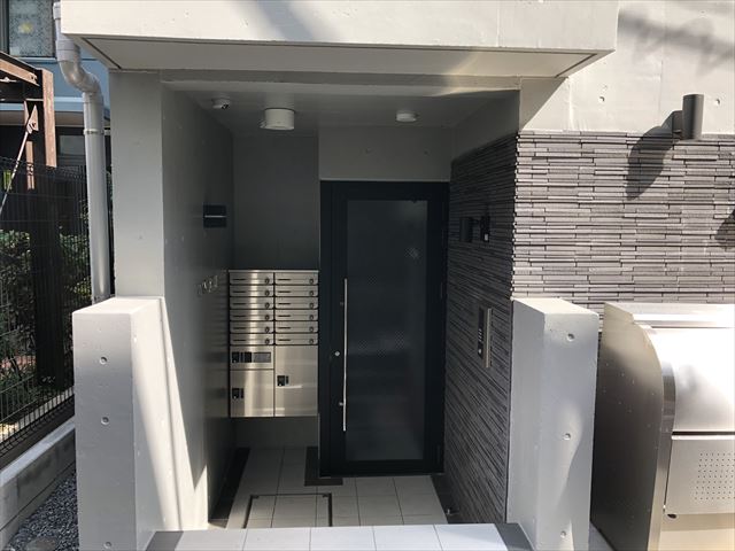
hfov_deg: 63.4
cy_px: 276
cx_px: 368
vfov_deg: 49.7
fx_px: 595
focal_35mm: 28
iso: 20
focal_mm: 3.99
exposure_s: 1/197
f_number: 1.8
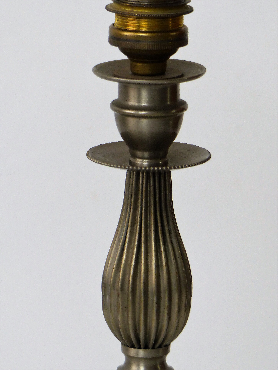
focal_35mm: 255
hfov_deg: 5.8
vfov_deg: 7.8
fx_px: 2731
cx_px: 139
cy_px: 185
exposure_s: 1/80
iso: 200
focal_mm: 41.8
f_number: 2.8
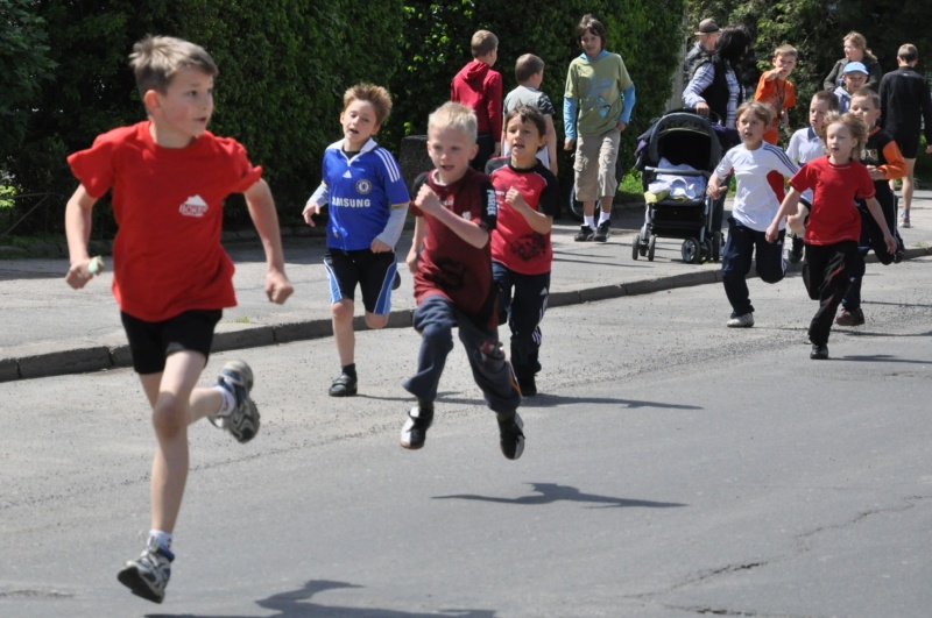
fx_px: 2792
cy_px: 309
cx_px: 466
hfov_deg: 19.0
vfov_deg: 12.6
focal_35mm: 108
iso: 1000
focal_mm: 72
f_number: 5.6
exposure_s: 1/4000
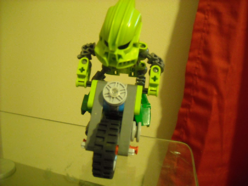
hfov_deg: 52.6
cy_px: 93
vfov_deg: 40.7
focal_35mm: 35
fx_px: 251
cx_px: 124
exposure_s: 1/7
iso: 800
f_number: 2.8
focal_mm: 5.7
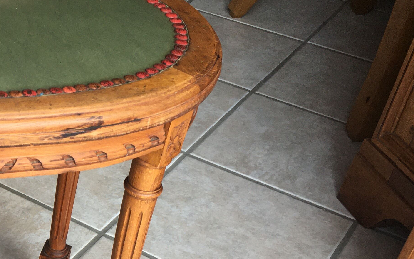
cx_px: -42
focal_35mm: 68
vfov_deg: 18.9
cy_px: 225
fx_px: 767
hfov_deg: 27.6
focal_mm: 4.15
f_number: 2.2
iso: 40
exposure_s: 1/100
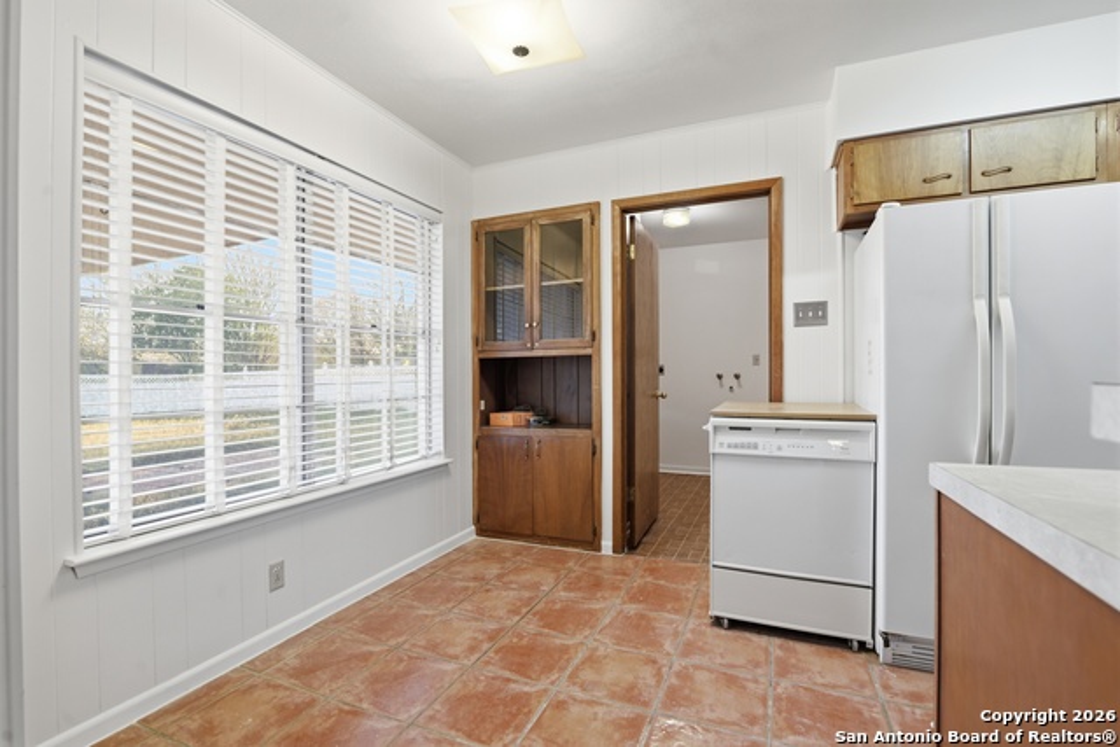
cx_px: 560
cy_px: 374
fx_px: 498
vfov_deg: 73.8
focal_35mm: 16
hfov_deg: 96.7
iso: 640
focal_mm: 16
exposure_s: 1/200
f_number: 7.1
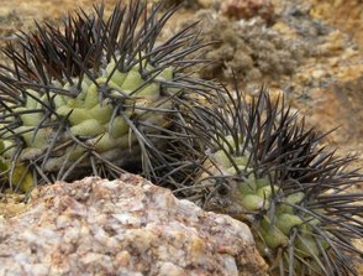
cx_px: 164
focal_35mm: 79
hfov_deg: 24.6
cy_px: 157
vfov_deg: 18.8
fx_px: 832
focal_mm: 10.3
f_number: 7.1
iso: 64
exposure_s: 1/150
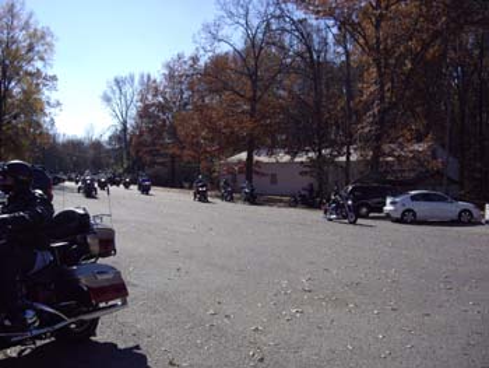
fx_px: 537
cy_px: 184
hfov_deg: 48.9
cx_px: 244
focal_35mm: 38
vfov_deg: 37.8
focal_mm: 7.9
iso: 400
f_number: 5.6
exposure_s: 1/2000
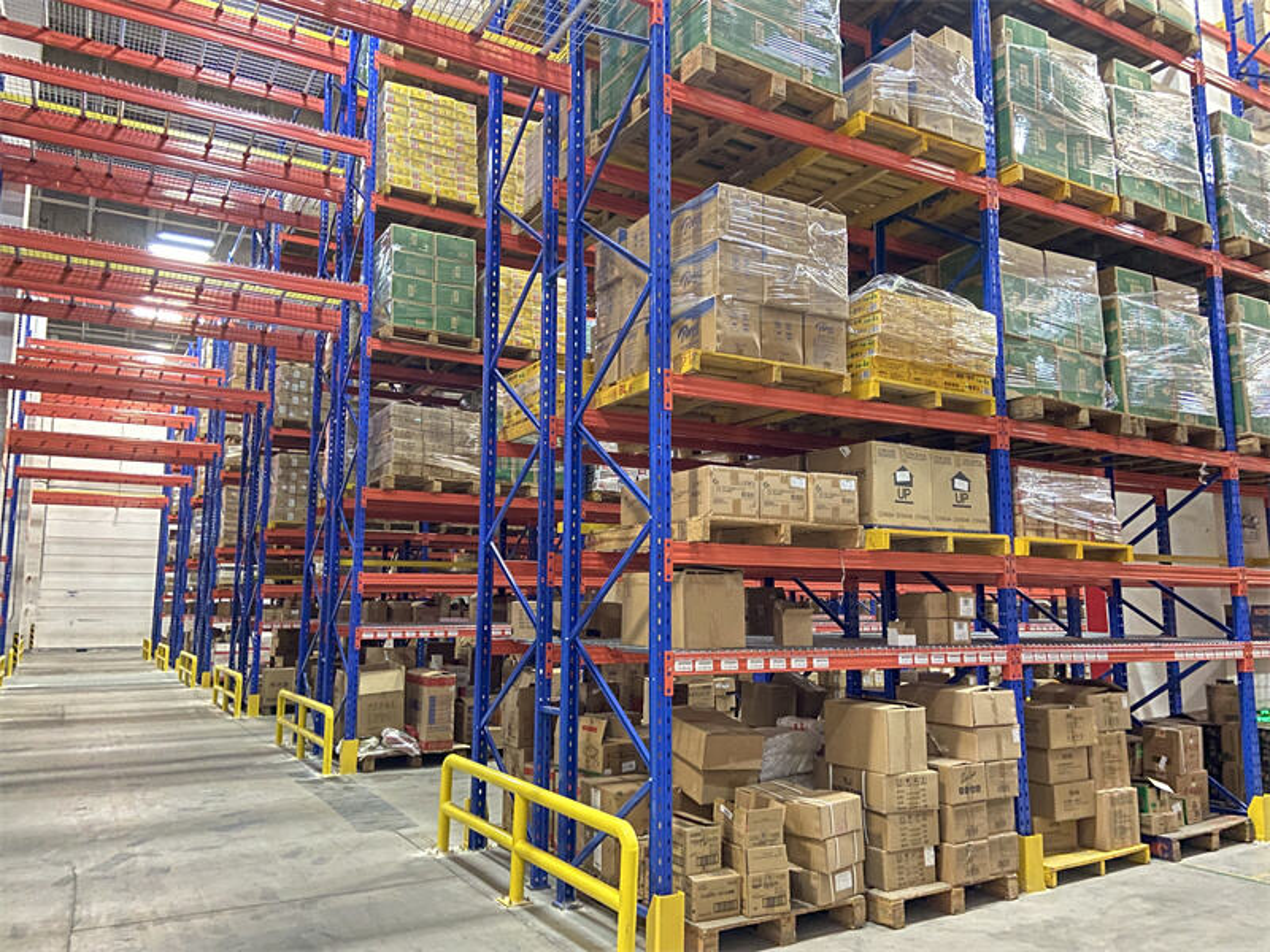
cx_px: 635
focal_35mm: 26
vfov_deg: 53.1
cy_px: 476
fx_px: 954
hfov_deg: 67.3
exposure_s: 1/14
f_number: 1.8
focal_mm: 4.25
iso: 800
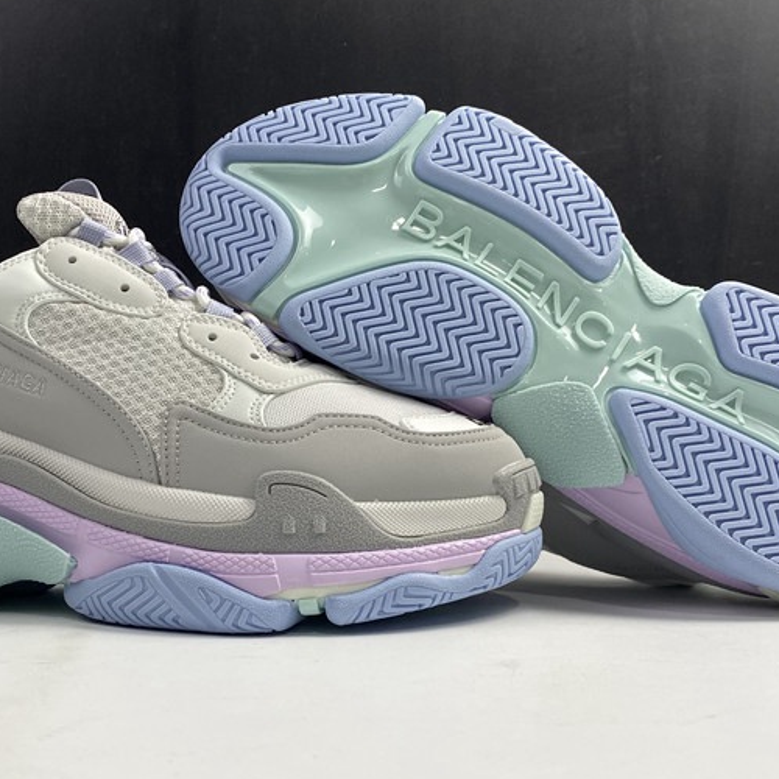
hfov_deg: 36.7
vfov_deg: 36.7
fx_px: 1171
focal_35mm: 46
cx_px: 319
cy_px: 436
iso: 32
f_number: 1.8
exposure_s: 1/100
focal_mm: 4.25
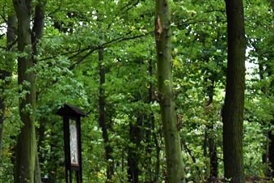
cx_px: -89
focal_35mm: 250
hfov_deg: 8.1
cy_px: 33
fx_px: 1899
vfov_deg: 5.5
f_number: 5.6
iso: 800
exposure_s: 1/80
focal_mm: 55
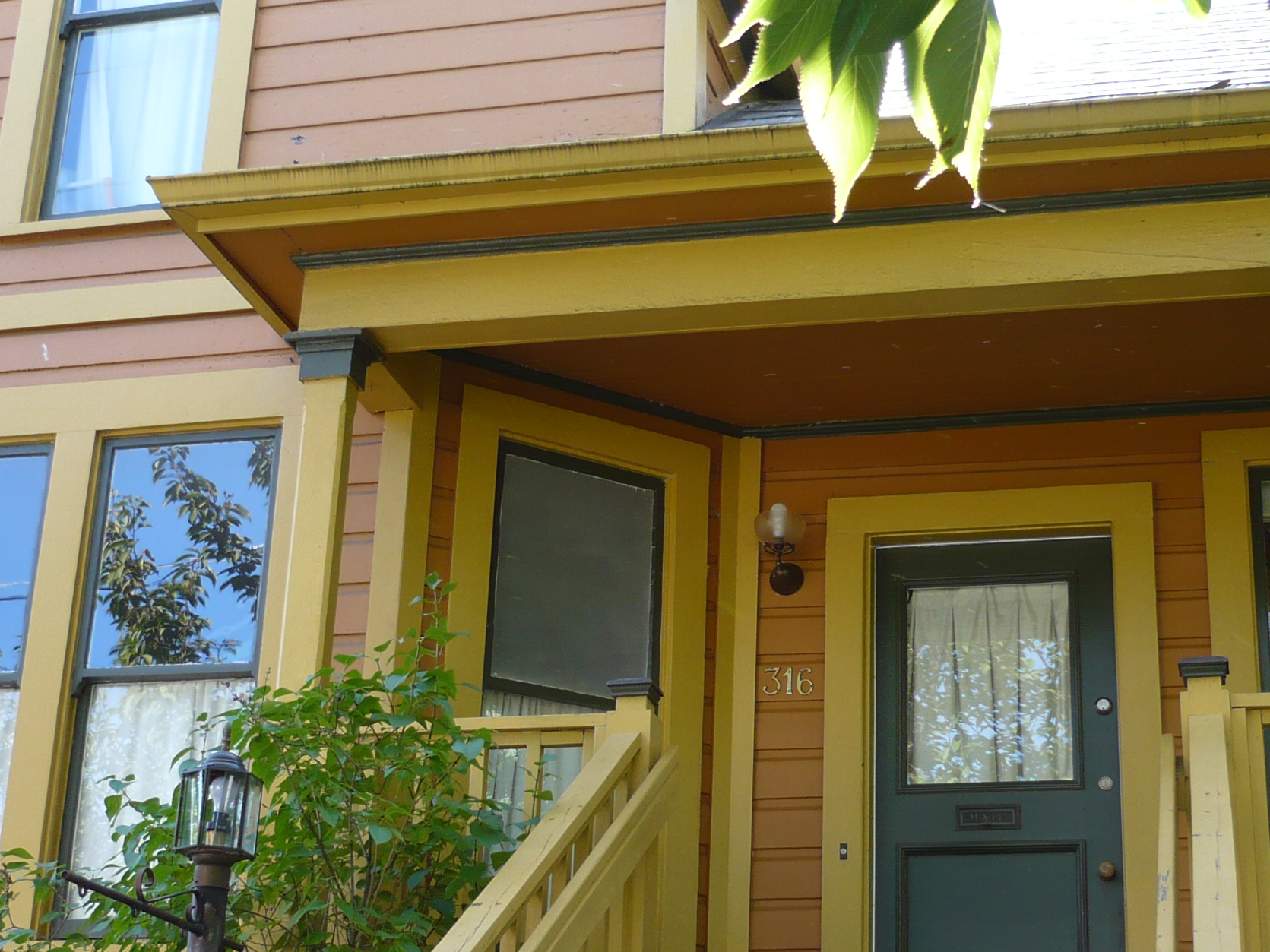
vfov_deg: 24.8
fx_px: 2164
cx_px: 672
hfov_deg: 32.7
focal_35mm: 59
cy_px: 527
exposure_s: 1/100
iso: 100
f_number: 2.8
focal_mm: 5.8
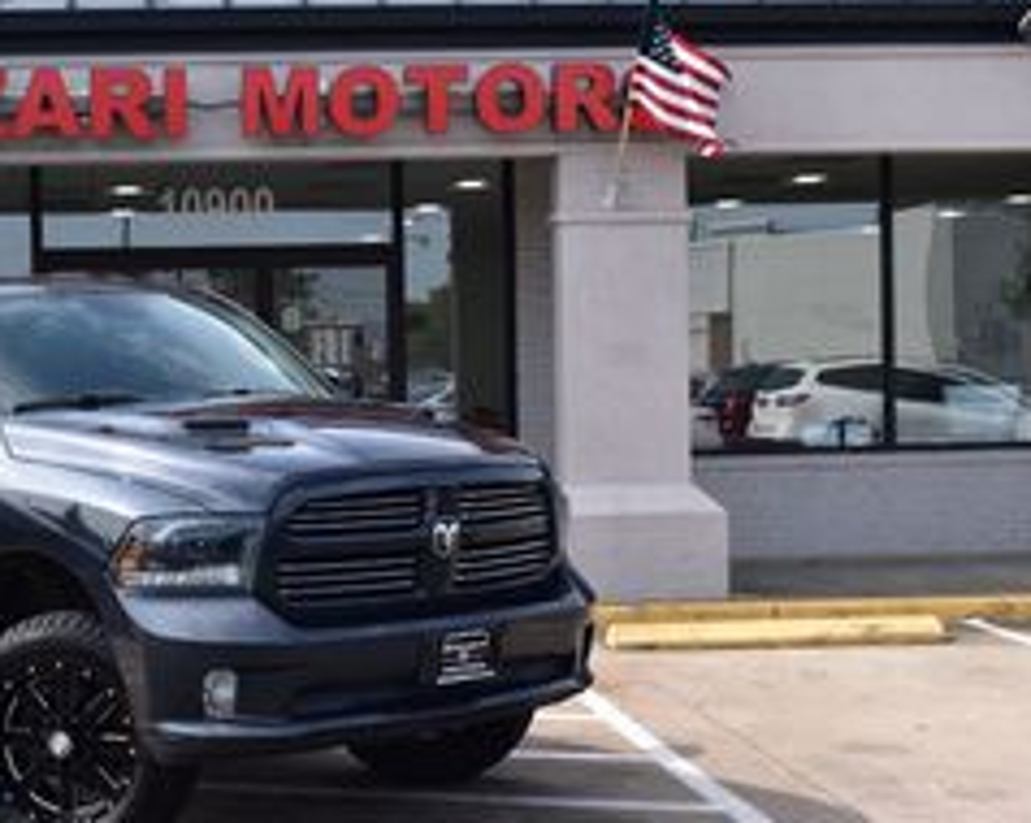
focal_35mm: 71
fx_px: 2165
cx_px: 204
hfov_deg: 26.3
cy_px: 429
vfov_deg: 21.5
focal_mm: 30
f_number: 10
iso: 400
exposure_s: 1/320
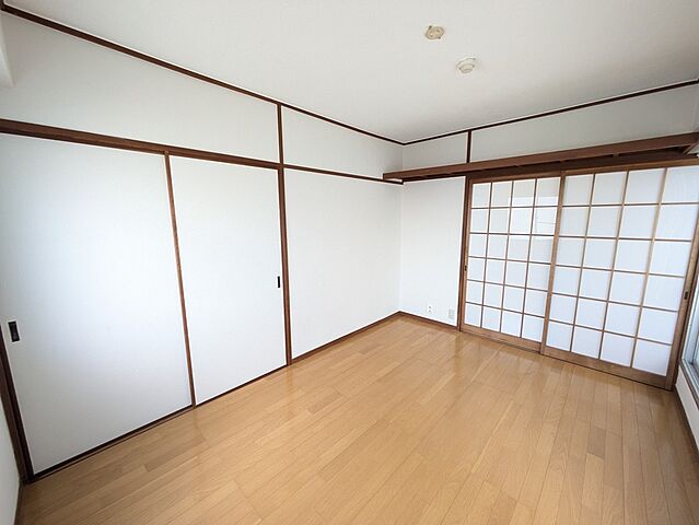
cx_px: 350
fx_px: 283
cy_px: 262
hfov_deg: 102.0
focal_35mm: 14
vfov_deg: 85.7
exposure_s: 1/120
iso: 344
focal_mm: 1.83
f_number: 2.2
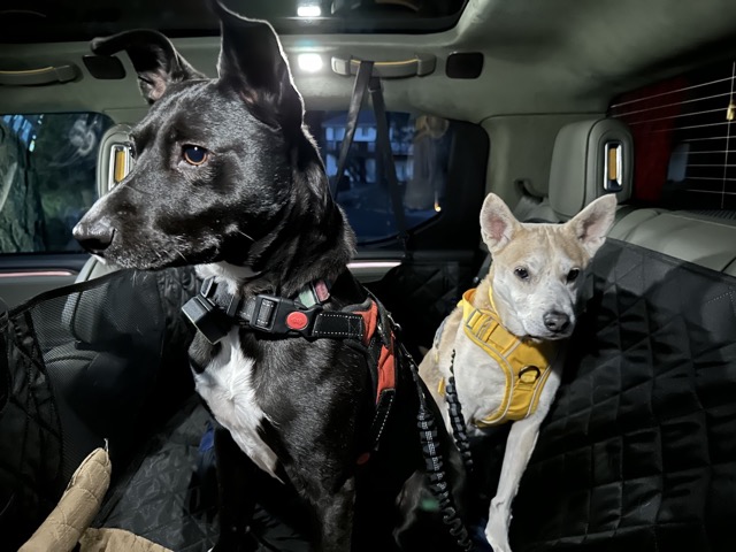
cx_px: 368
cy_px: 276
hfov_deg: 71.6
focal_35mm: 24
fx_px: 510
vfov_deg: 56.8
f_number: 1.78
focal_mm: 6.86
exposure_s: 1/5
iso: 3200
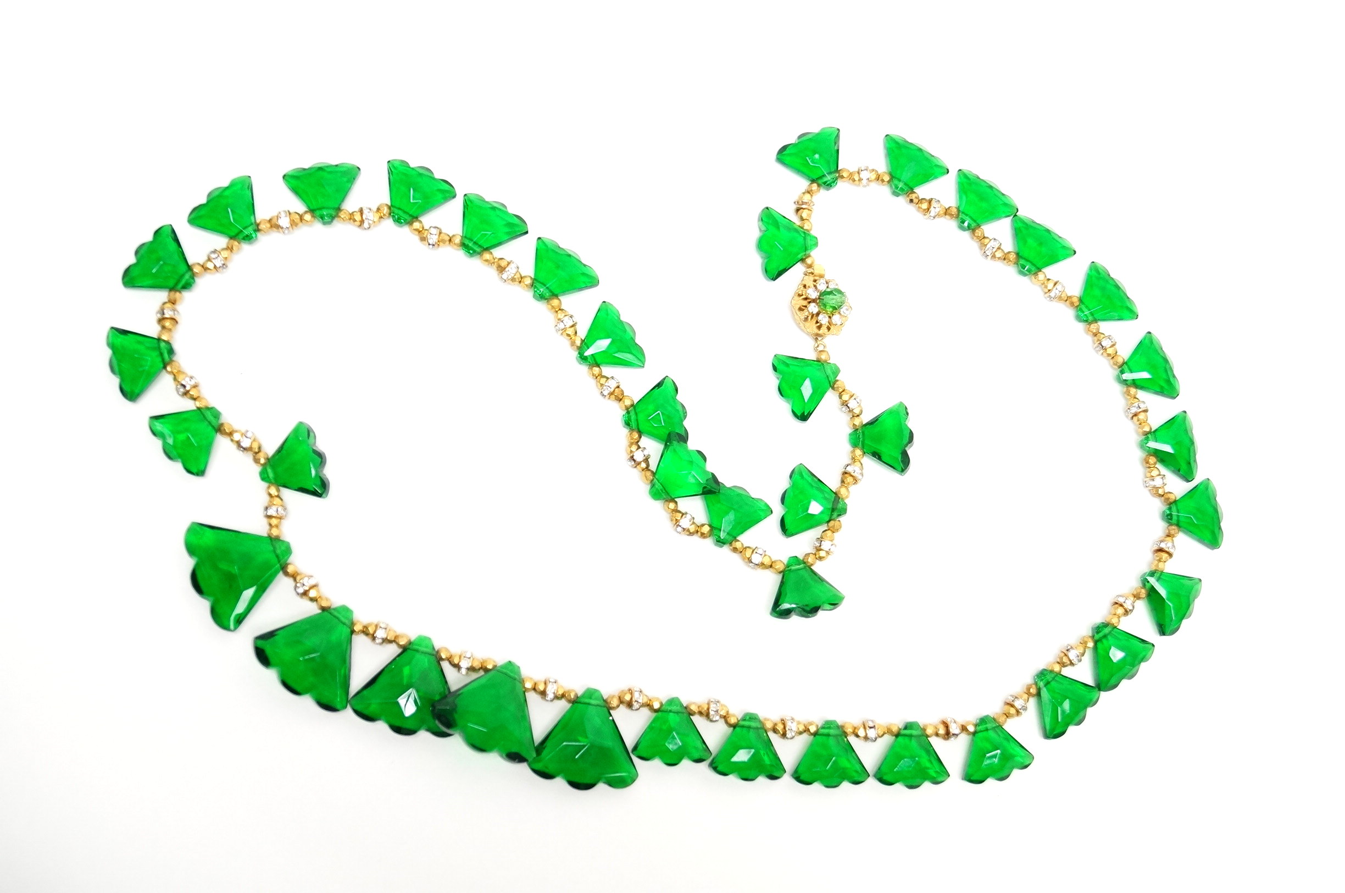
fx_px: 1958
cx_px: 672
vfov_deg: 25.7
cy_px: 446
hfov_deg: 37.9
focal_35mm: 52
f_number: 5
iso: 1000
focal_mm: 35
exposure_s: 1/60
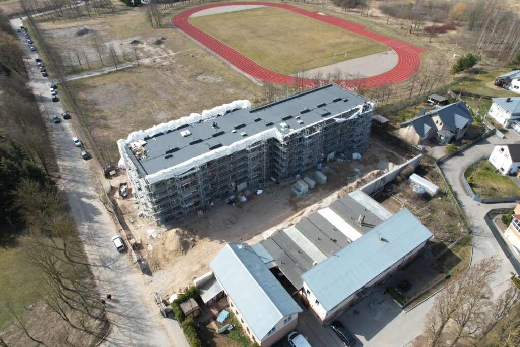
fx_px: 318
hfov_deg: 78.6
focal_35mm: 22
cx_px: 260
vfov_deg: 57.2
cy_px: 174
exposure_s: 1/800
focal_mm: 8.38
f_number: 2.8
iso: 100
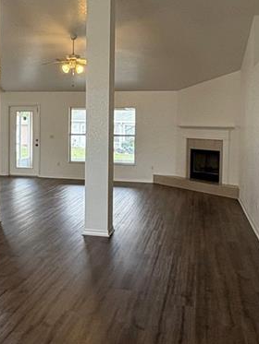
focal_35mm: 45
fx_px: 449
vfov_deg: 41.9
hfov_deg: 31.9
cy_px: 139
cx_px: 80
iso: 125
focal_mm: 2.22
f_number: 2.2
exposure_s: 1/120
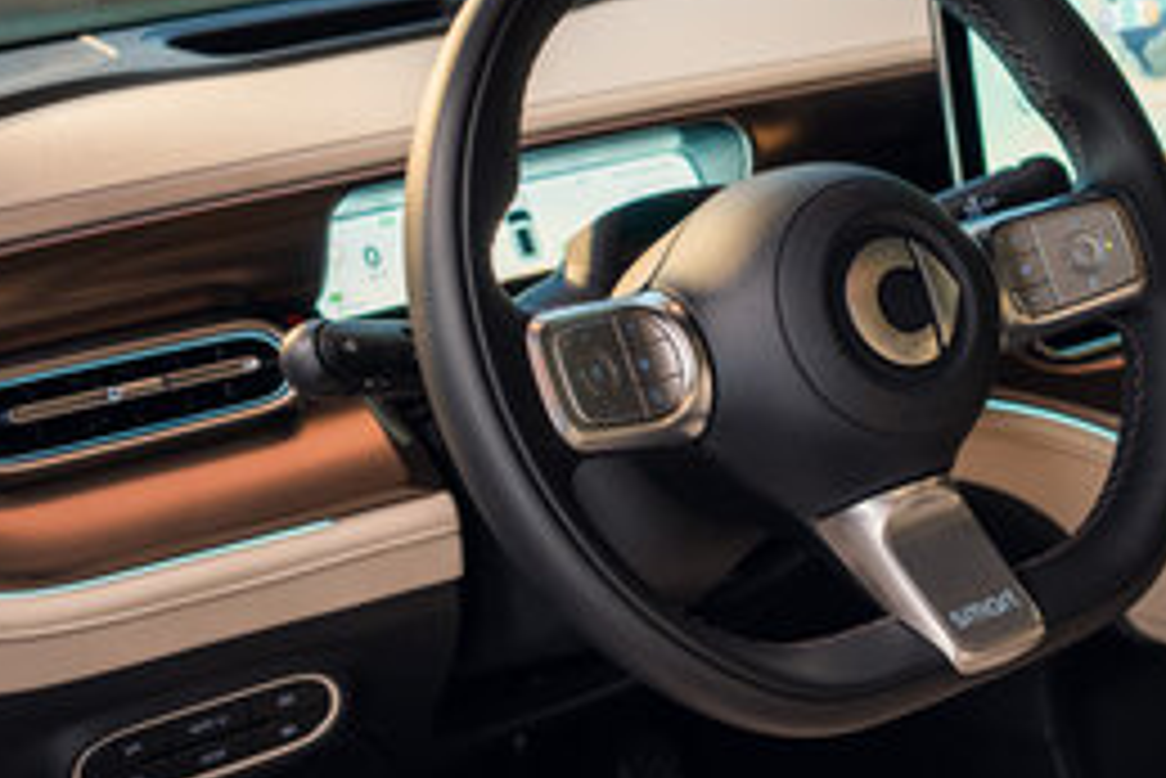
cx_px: 864
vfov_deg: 25.1
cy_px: 385
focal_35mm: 54
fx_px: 1750
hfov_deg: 36.1
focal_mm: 35
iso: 1250
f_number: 4
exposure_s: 1/125
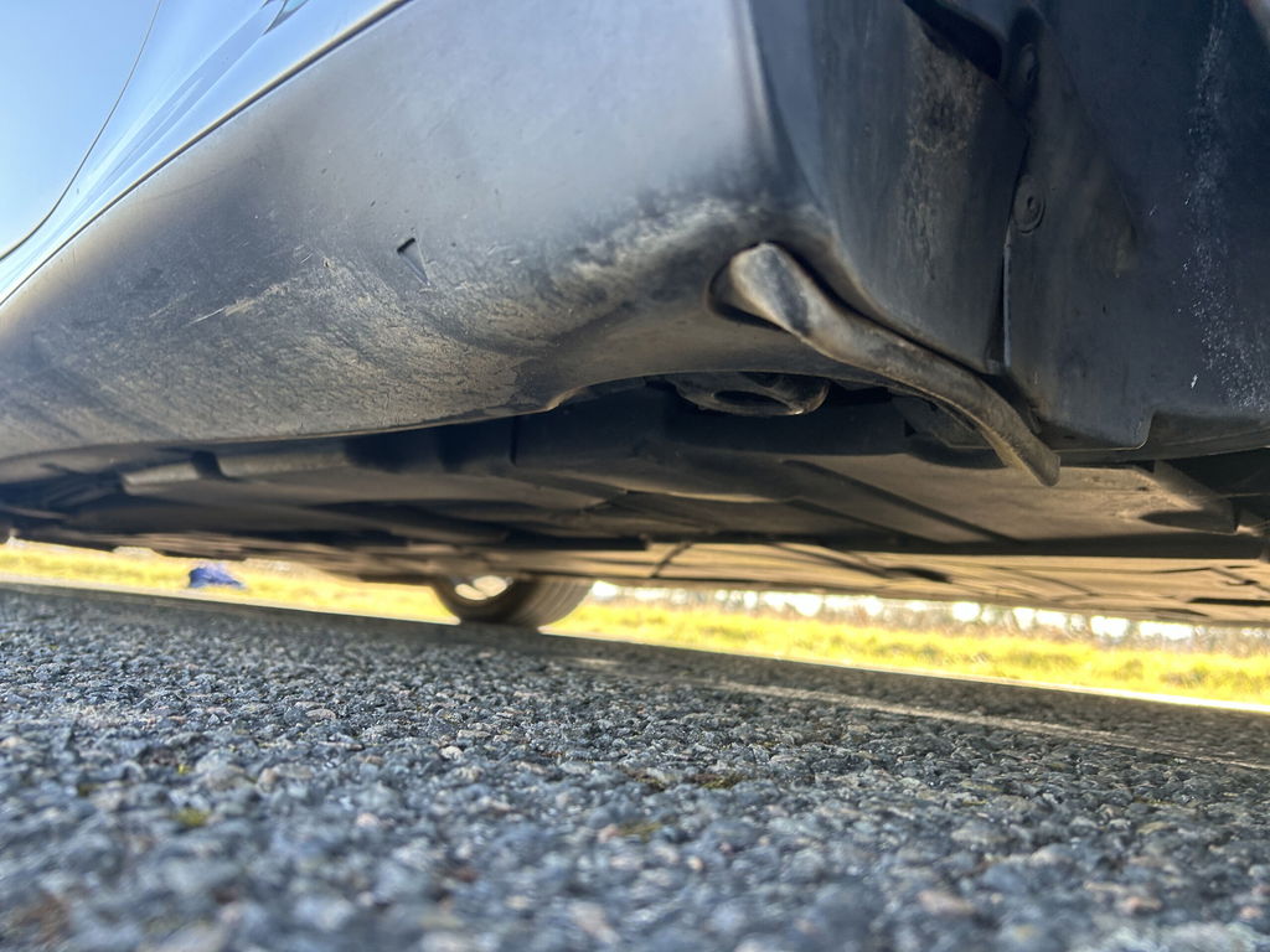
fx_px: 954
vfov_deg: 53.1
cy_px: 476
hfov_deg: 67.3
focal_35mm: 26
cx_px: 635
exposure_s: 1/132
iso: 64
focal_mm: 5.7
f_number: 1.5
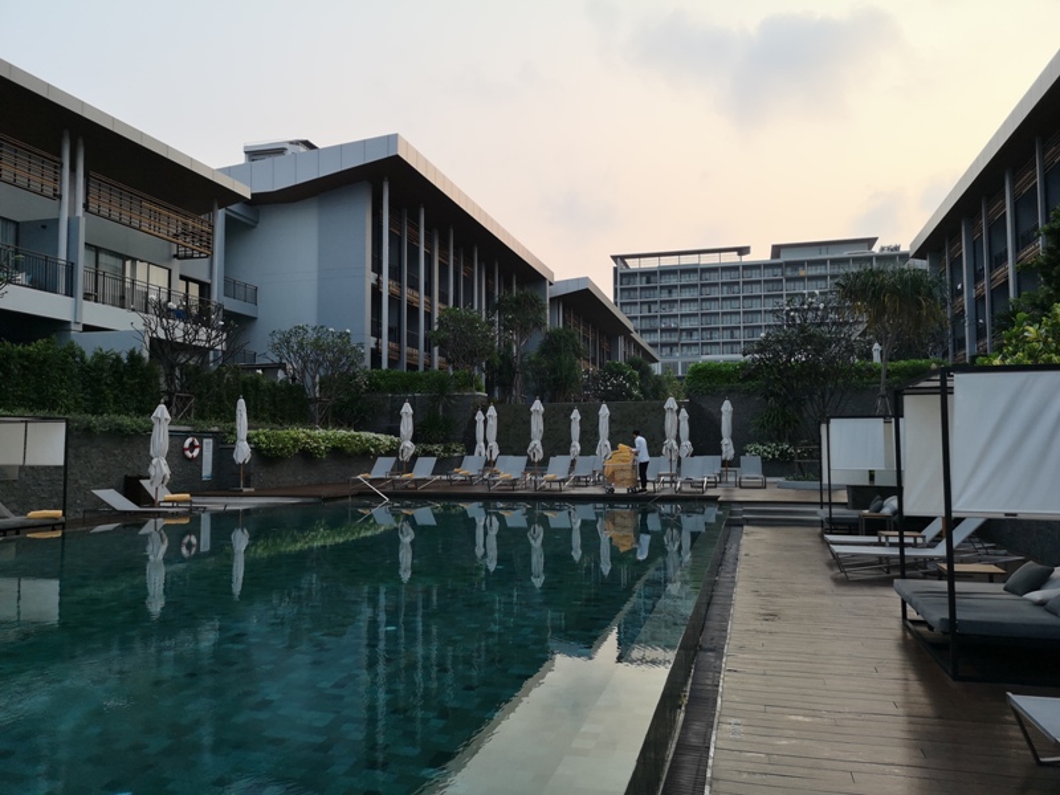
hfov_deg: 65.3
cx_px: 530
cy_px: 398
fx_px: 827
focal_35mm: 27
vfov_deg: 51.4
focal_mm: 3.95
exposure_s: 1/787
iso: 50
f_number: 1.8
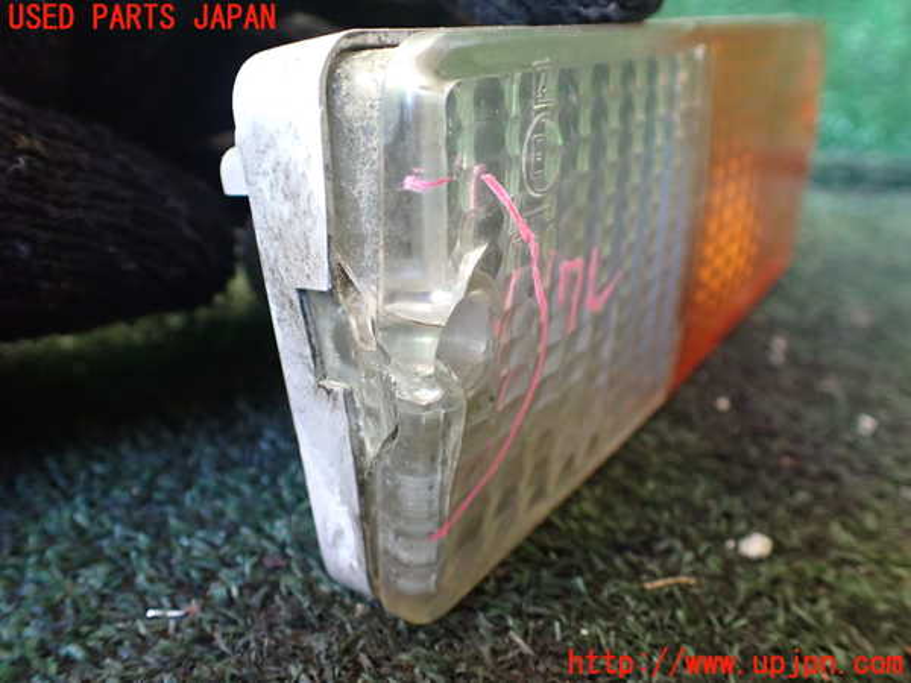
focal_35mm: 30
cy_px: 342
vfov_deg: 46.8
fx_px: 790
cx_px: 456
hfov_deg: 60.0
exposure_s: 1/100
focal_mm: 5.4
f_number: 2.3
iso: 800
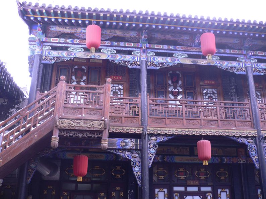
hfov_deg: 52.6
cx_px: 133
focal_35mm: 35
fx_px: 269
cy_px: 100
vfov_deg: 40.7
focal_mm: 5.8
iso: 80
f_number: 2.8
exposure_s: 1/160
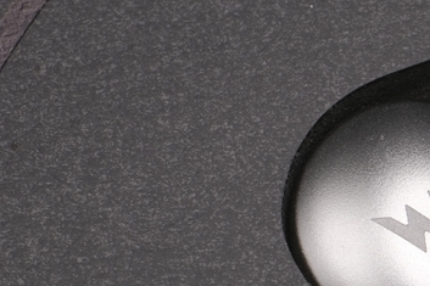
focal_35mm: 255
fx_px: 3044
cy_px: 184
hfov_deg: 7.9
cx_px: 672
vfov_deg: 5.4
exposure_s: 1.1
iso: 160
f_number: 16
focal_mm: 50
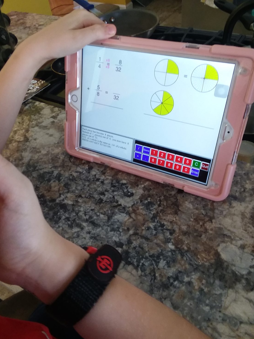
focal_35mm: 30
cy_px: 168
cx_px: 126
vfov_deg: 60.0
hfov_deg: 46.8
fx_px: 293
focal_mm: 2.47
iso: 80
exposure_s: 1/30
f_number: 1.9
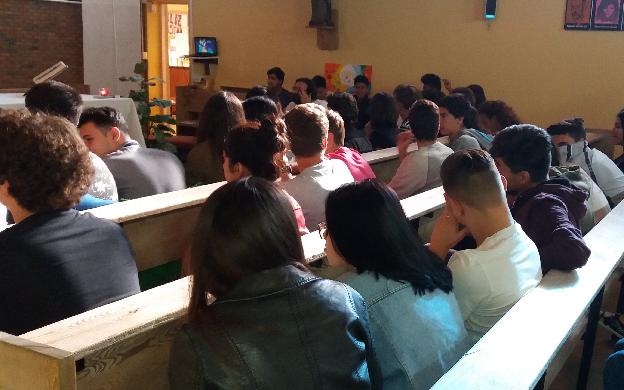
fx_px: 714
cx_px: 427
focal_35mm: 42
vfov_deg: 30.5
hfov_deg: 46.3
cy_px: 197
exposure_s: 1/23
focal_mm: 3.7
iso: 160
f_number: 1.9
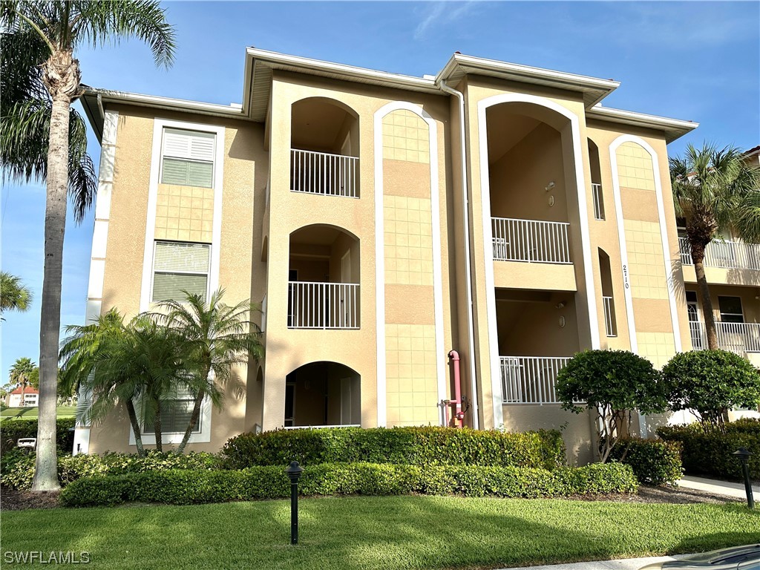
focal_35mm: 24
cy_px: 285
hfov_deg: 71.6
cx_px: 380
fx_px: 527
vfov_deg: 56.8
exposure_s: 1/8197
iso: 80
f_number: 1.78
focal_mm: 6.86
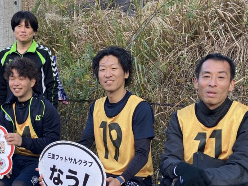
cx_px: 75
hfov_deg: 36.3
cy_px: 142
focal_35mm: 52
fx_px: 373
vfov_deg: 27.6
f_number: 1.8
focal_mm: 3.99
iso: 32
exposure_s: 1/121
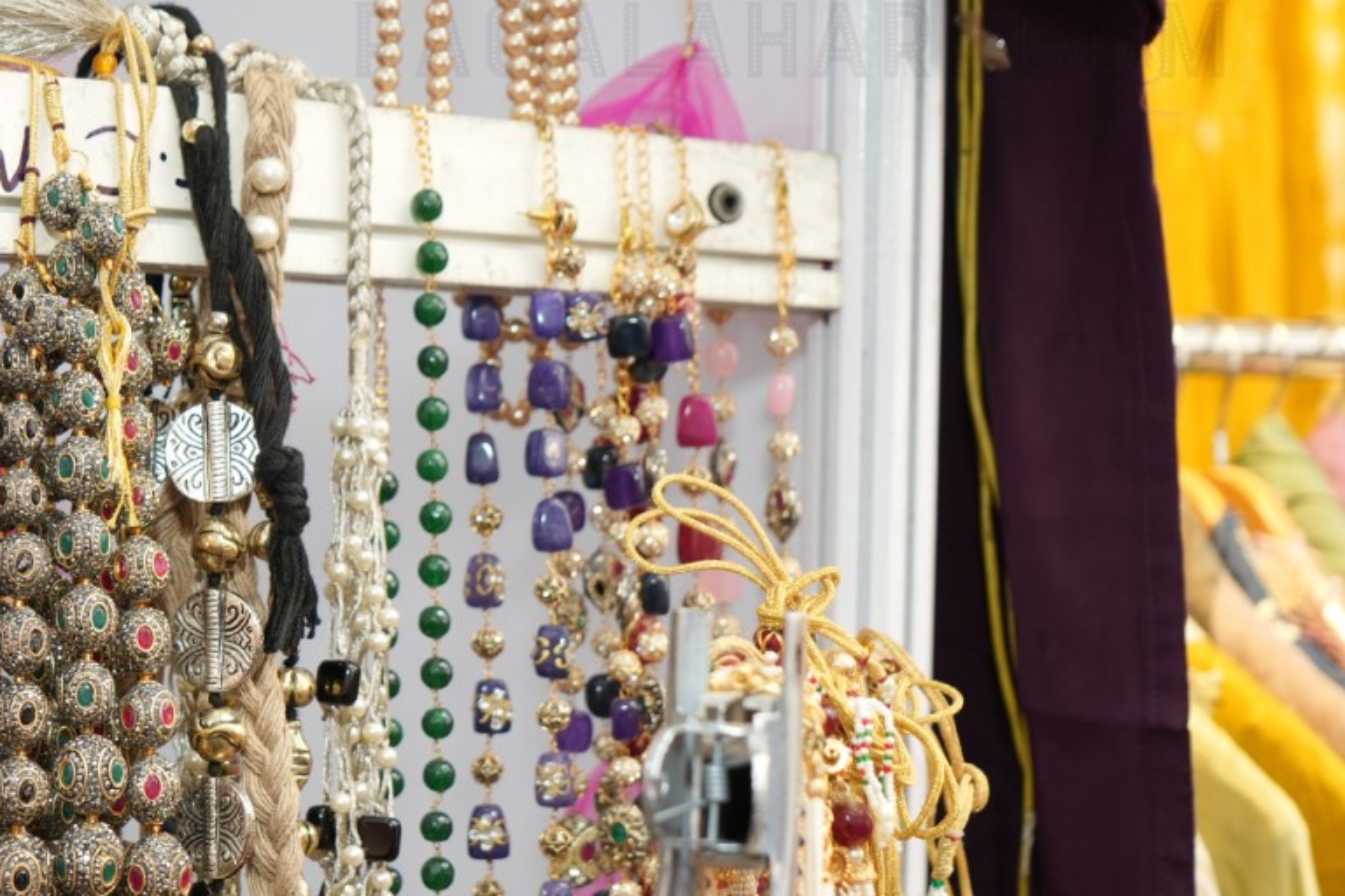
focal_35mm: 71
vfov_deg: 19.1
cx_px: 176
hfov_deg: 27.6
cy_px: 654
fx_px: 2652
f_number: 5
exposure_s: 1/125
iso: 400
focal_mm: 39
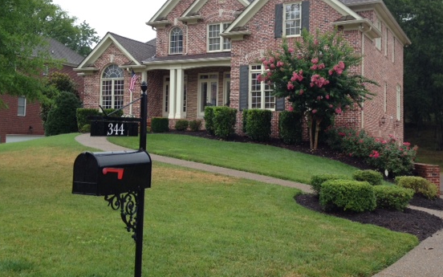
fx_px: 519
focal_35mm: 43
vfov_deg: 29.8
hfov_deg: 46.1
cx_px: 245
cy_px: 108
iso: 100
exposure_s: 1/120
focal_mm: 4.28
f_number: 2.4
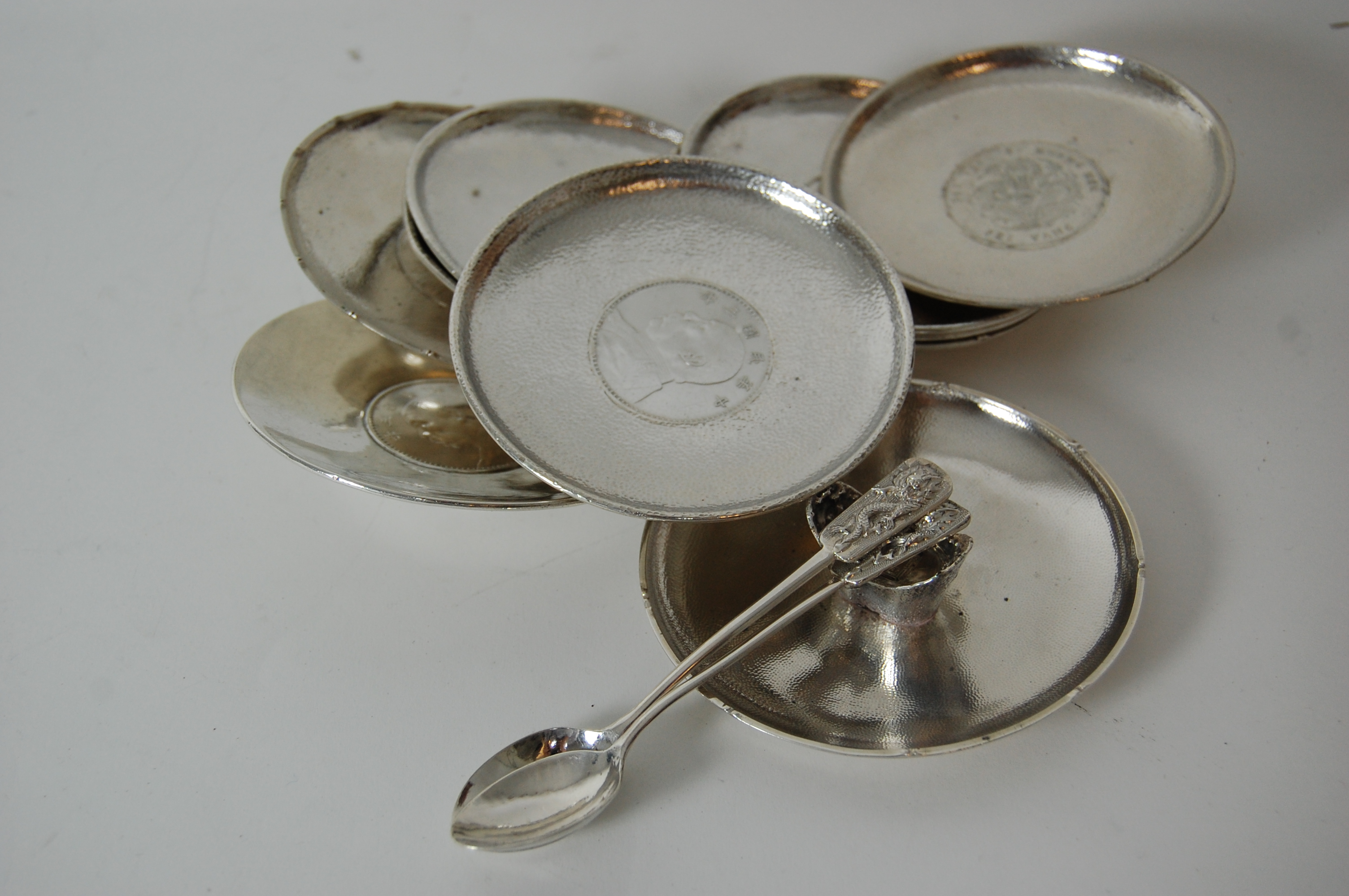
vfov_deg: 28.9
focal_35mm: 46
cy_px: 448
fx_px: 1741
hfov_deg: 42.4
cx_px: 674
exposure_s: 1/100
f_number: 5
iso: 400
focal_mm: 31
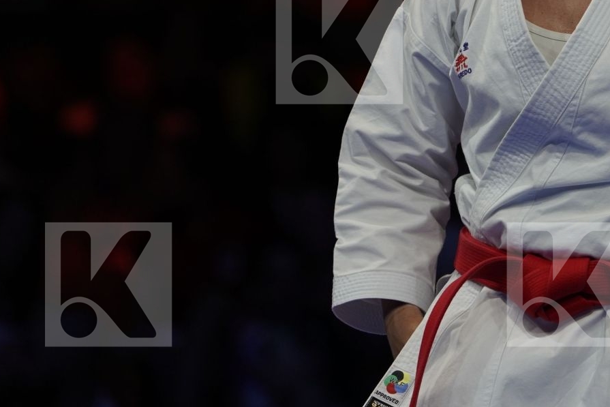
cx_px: 570
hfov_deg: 2.8
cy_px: 42
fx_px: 12404
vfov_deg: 1.9
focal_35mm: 732
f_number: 5.6
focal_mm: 364
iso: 640
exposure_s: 1/500
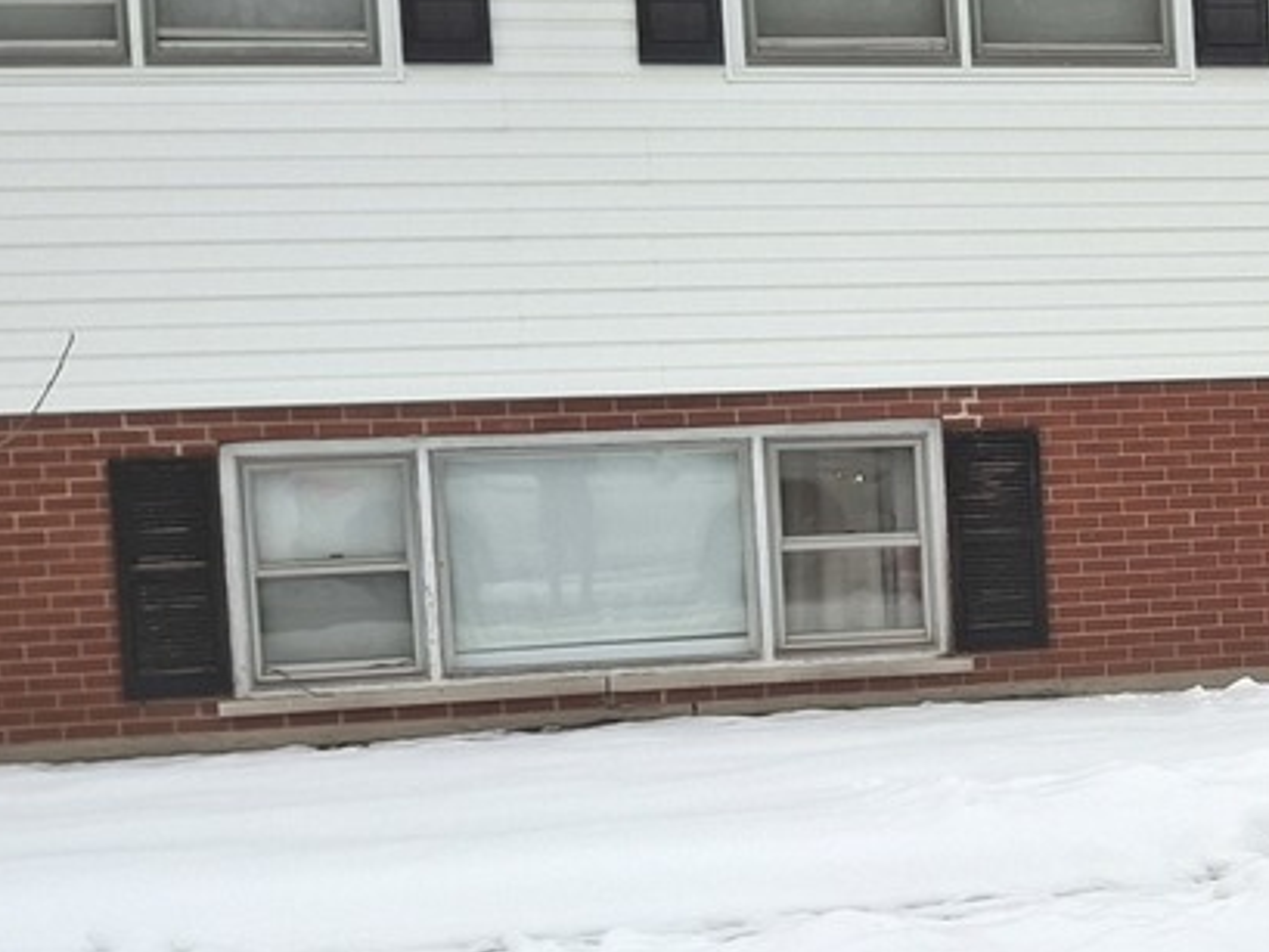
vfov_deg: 16.8
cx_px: 1660
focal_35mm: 88
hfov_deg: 20.3
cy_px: 595
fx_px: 3227
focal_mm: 4.69
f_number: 1.8
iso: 32
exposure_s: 1/365
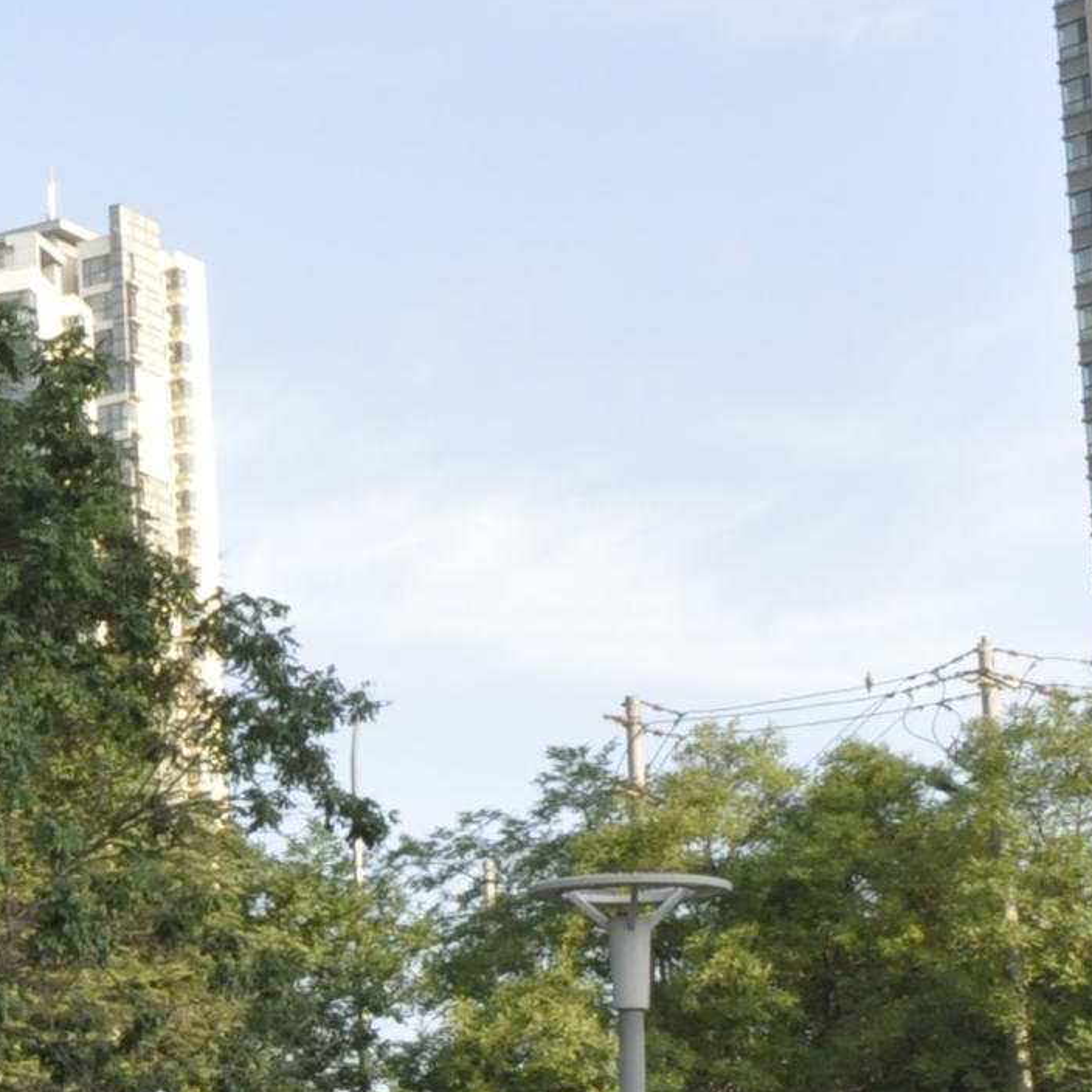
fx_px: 4568
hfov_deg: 12.6
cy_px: 1177
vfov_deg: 13.4
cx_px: -791
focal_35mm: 128
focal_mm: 22
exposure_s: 1/200
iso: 800
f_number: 13
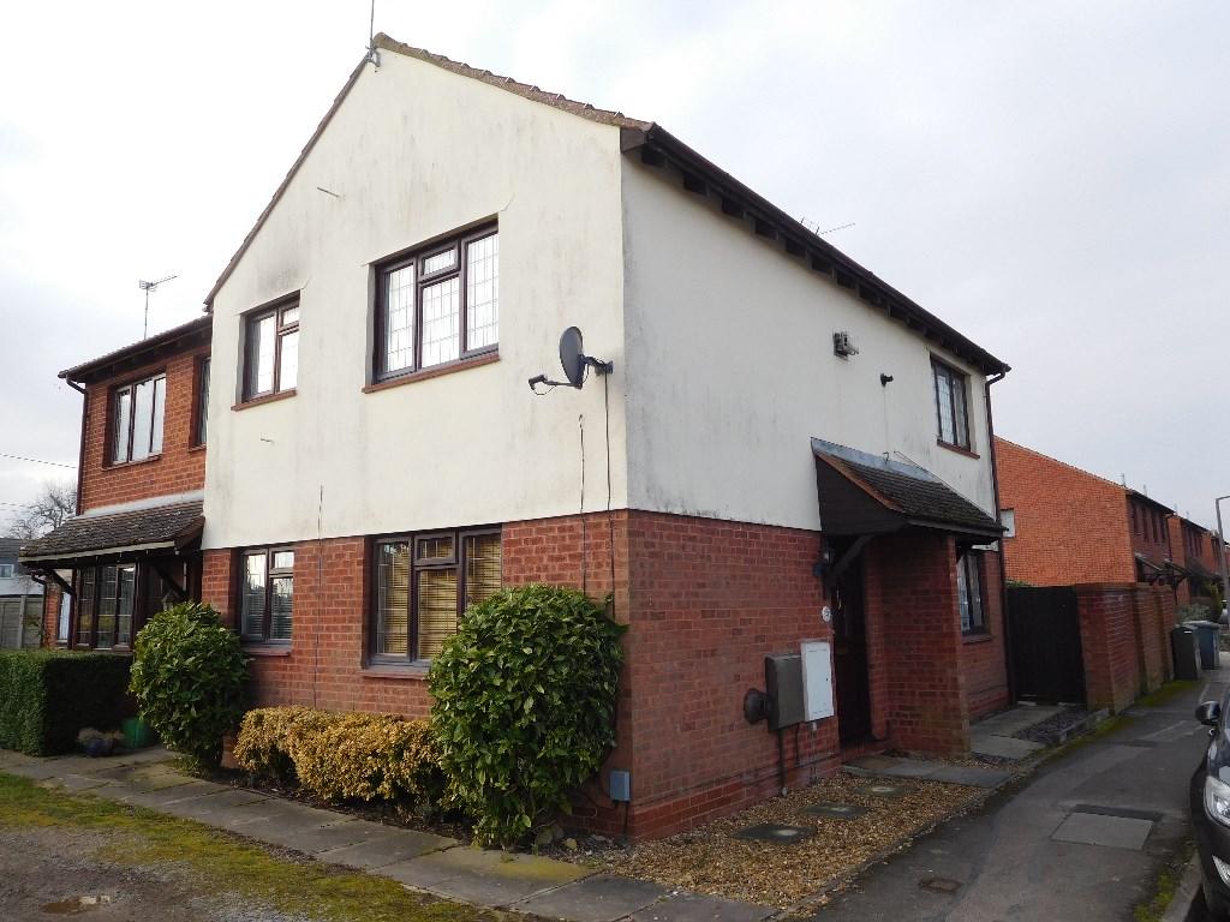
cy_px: 461
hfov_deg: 69.4
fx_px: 888
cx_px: 615
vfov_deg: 54.9
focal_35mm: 25
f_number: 3.4
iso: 125
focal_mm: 4.5
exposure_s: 1/400
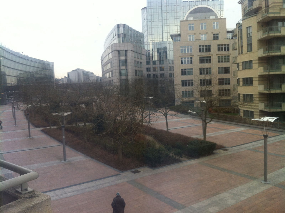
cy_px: 106
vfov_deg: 40.6
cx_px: 142
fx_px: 288
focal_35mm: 35
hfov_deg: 52.7
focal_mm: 3.85
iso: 80
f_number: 2.8
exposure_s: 1/189
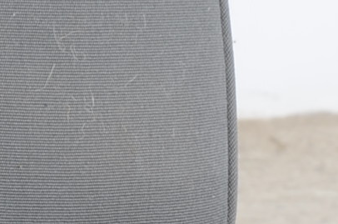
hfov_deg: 2.8
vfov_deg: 1.9
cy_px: 573
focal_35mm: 728
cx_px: -365
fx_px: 6822
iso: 125
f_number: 10
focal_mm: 80
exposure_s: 1/160
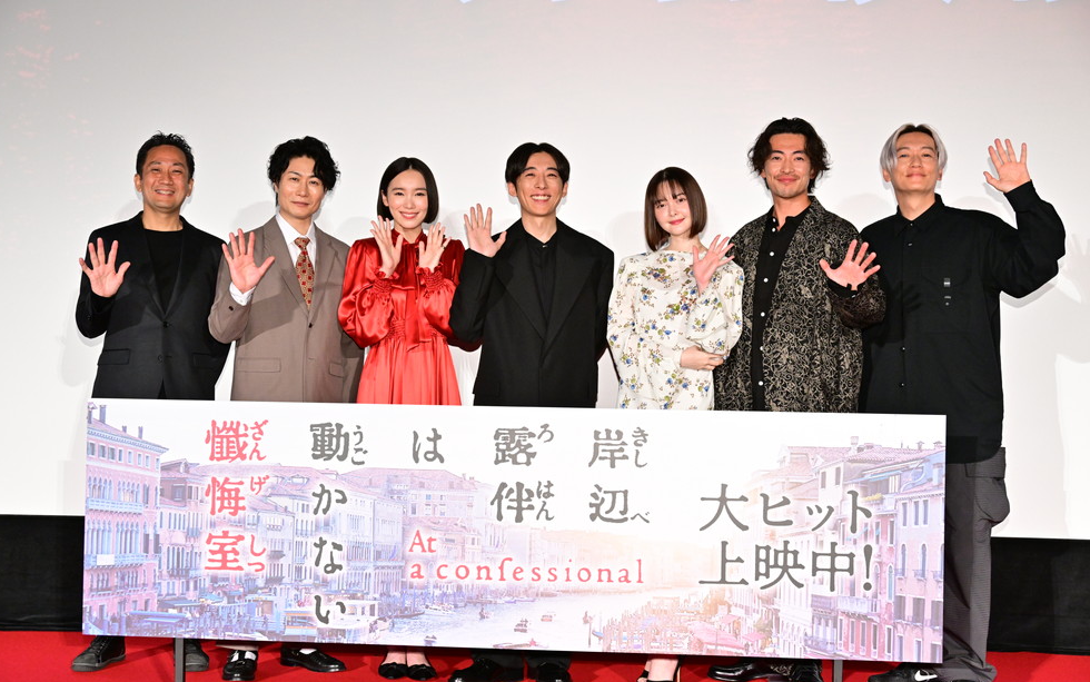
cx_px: 543
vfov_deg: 24.9
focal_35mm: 52
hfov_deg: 38.9
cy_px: 362
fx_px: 1545
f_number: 5.6
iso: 3200
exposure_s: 1/200
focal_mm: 50
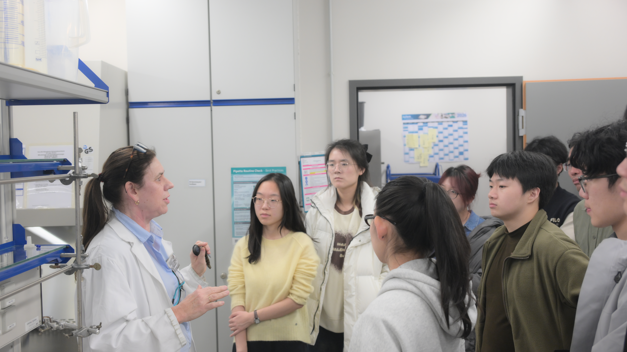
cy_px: 174
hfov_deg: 51.6
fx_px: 648
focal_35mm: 39
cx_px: 312
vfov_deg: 30.4
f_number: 4
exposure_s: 1/200
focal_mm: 37
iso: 1250
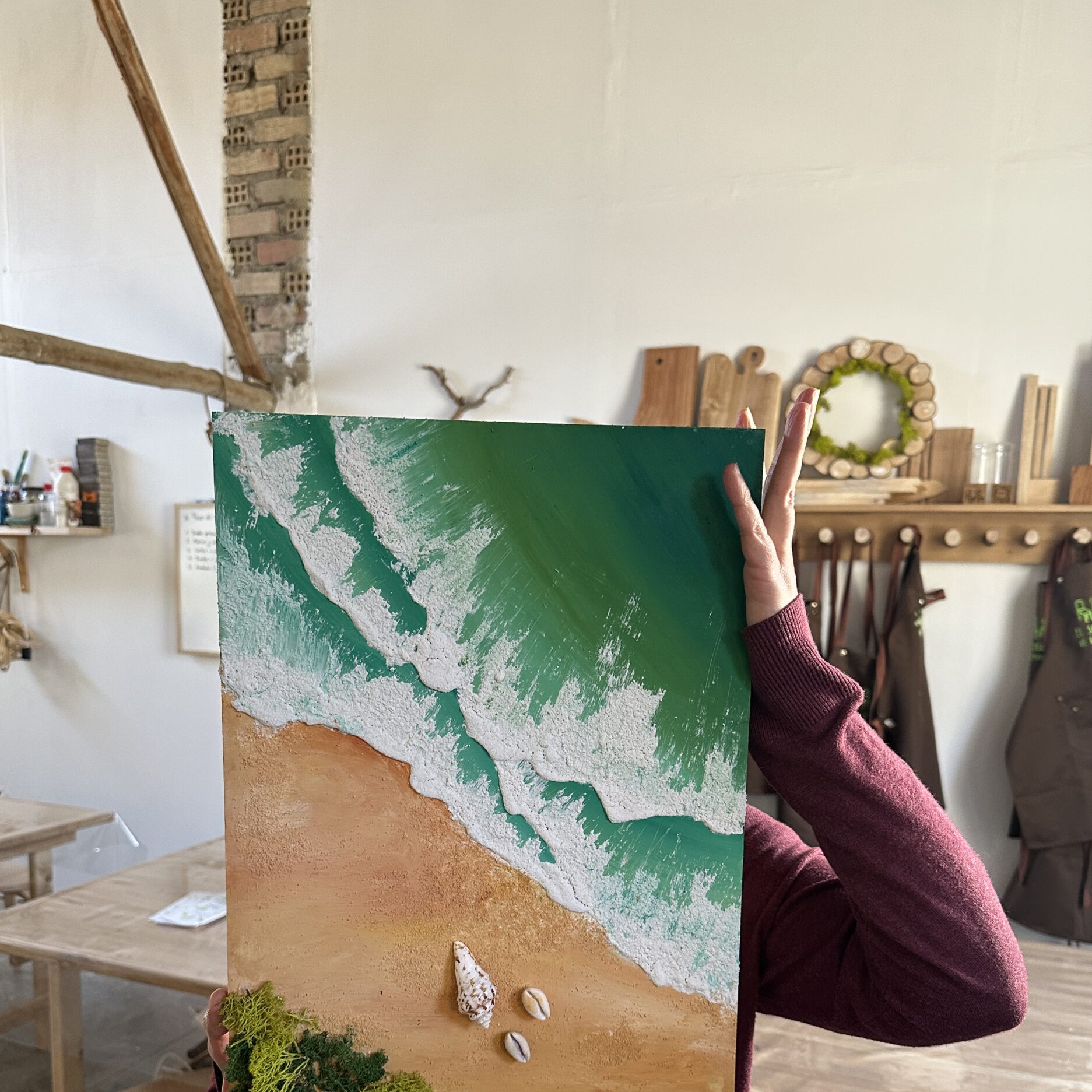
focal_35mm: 29
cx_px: 536
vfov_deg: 54.3
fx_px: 1035
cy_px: 745
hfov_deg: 55.6
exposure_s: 1/100
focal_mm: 6.86
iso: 250
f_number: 1.78
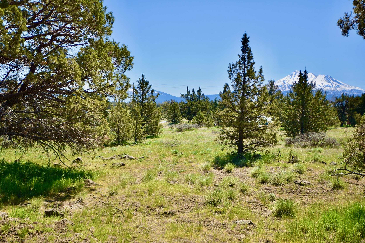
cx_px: 182
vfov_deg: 36.9
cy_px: 122
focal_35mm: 36
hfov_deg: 53.1
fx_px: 365
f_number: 4.5
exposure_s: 1/1000
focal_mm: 24
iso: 200
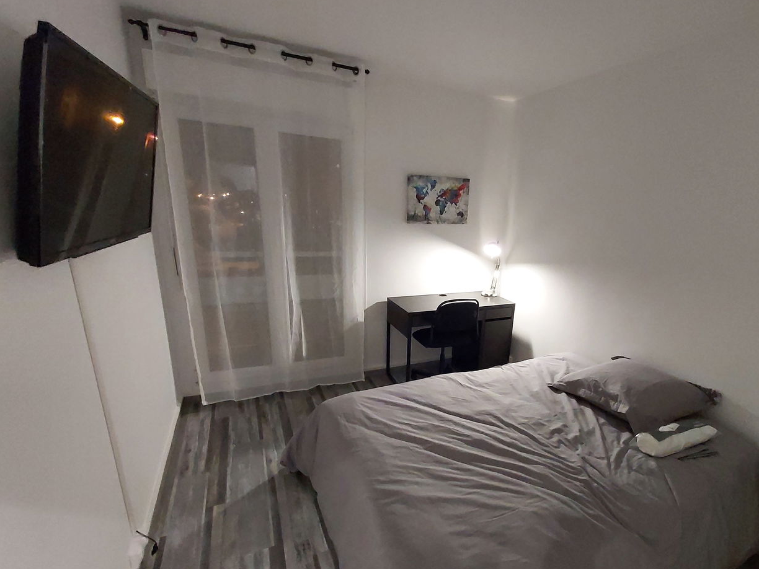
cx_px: 456
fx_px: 373
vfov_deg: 74.1
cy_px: 333
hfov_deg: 89.9
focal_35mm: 17
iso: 500
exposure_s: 1/25
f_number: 2.2
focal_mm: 1.42
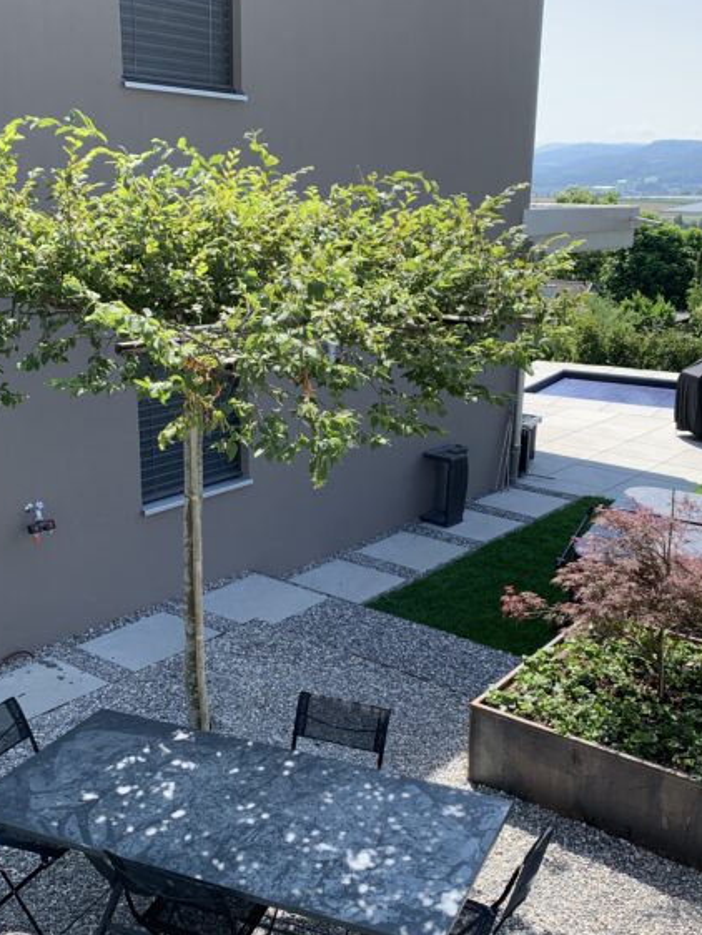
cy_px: 511
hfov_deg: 38.7
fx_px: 1000
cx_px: 369
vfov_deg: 50.1
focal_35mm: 37
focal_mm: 4.25
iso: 25
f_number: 1.8
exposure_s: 1/894
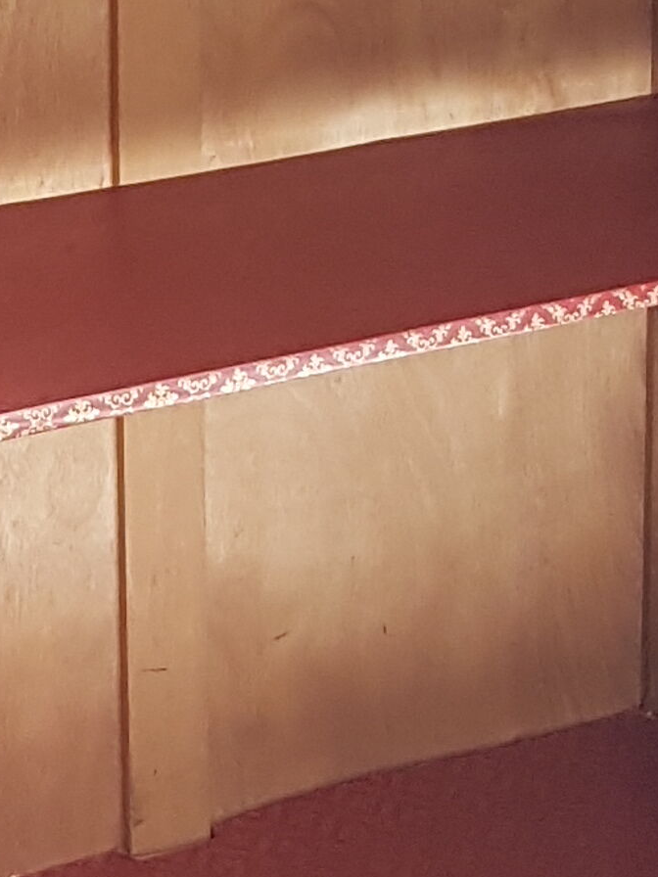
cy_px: 15
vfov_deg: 16.5
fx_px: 2965
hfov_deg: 12.5
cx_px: 13
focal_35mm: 117
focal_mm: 4.2
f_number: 1.7
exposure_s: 1/33
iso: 160
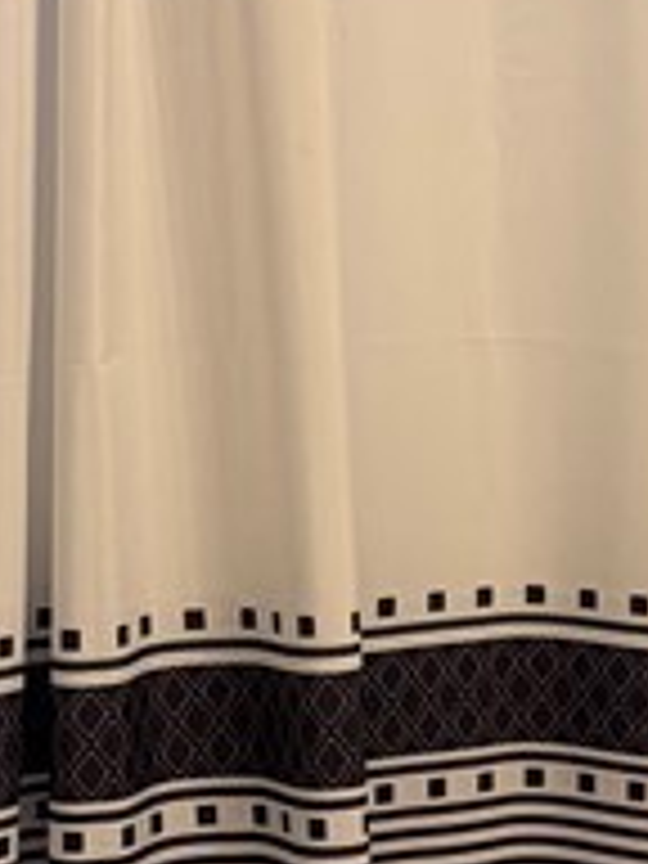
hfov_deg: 10.6
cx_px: 567
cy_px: 364
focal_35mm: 139
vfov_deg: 14.2
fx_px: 3469
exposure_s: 1/60
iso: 80
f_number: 1.6
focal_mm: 5.96
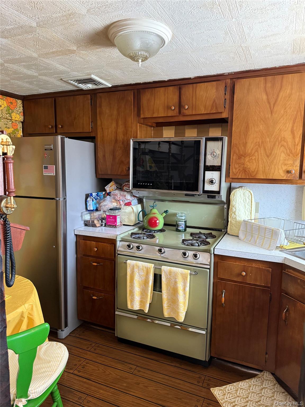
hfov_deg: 56.8
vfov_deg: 71.6
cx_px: 152
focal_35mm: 24
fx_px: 282
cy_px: 204
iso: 400
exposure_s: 1/60
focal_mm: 6.76
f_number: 1.78
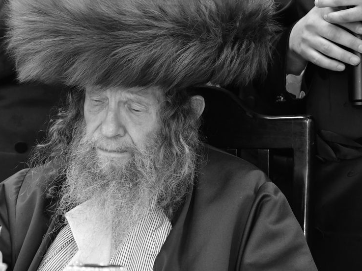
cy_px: 157
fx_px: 1872
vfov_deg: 8.3
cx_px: 111
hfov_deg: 11.0
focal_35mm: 179
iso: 4000
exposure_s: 1/100
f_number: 5.6
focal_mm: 98
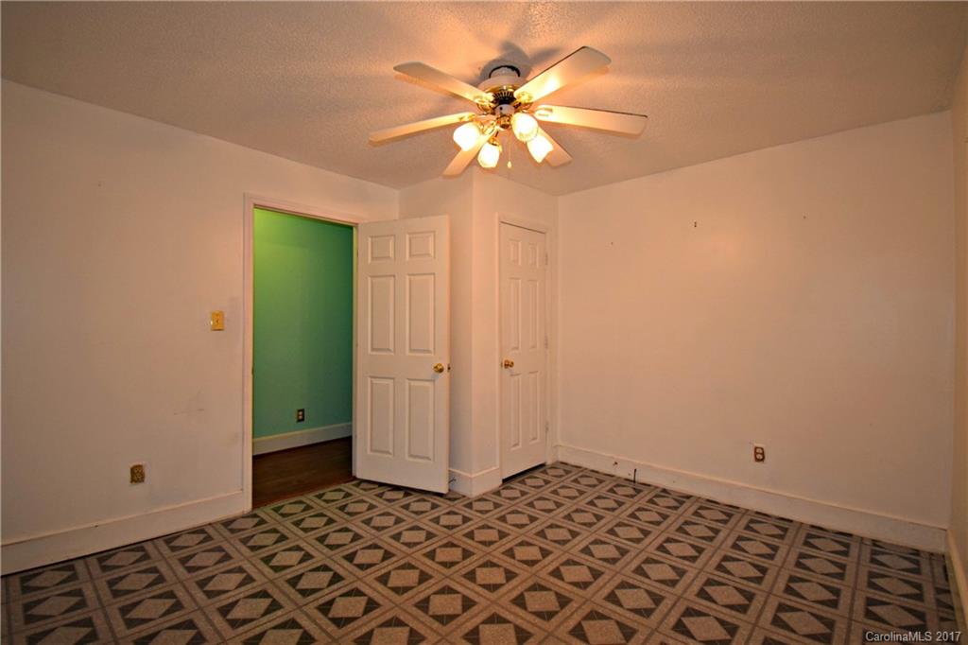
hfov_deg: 100.4
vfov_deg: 77.3
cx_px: 484
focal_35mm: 15
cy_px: 322
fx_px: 403
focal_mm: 10
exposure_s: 1/80
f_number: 4.5
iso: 800
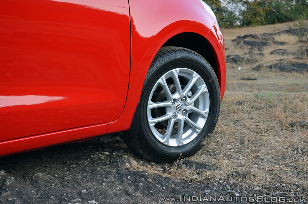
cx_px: 154
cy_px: 102
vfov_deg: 25.0
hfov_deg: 36.9
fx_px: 461
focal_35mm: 54
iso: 200
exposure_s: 1/160
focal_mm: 36
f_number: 6.3
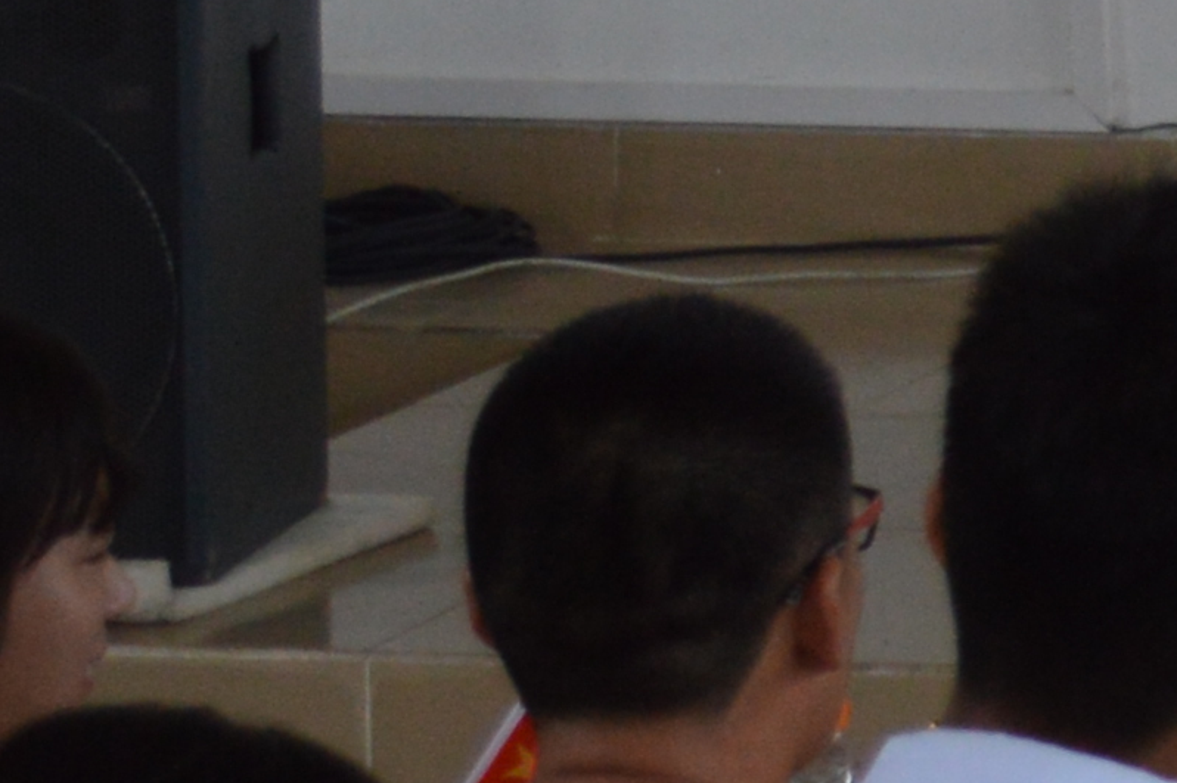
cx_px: 3841
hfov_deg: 6.3
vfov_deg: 4.6
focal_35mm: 294
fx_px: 9606
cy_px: -643
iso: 400
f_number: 4.2
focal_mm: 26
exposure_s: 1/80
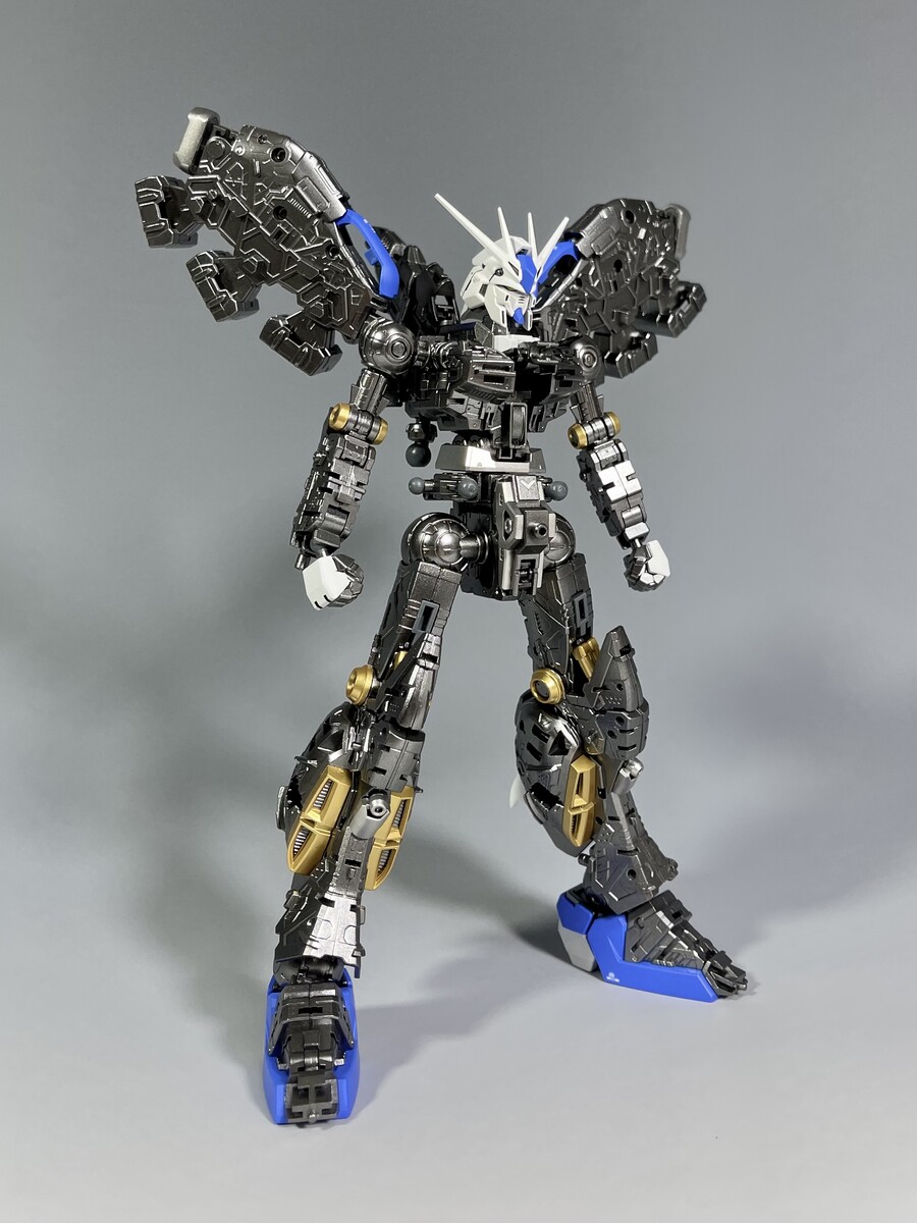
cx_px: 458
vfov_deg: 67.3
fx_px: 918
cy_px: 612
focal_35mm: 26
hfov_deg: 53.1
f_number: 1.6
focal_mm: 5.1
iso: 50
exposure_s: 1/120
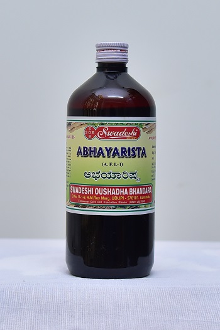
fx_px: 349
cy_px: 165
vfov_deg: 50.7
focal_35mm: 38
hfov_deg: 35.0
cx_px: 110
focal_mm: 38
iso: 1250
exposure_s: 1/125
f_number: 4
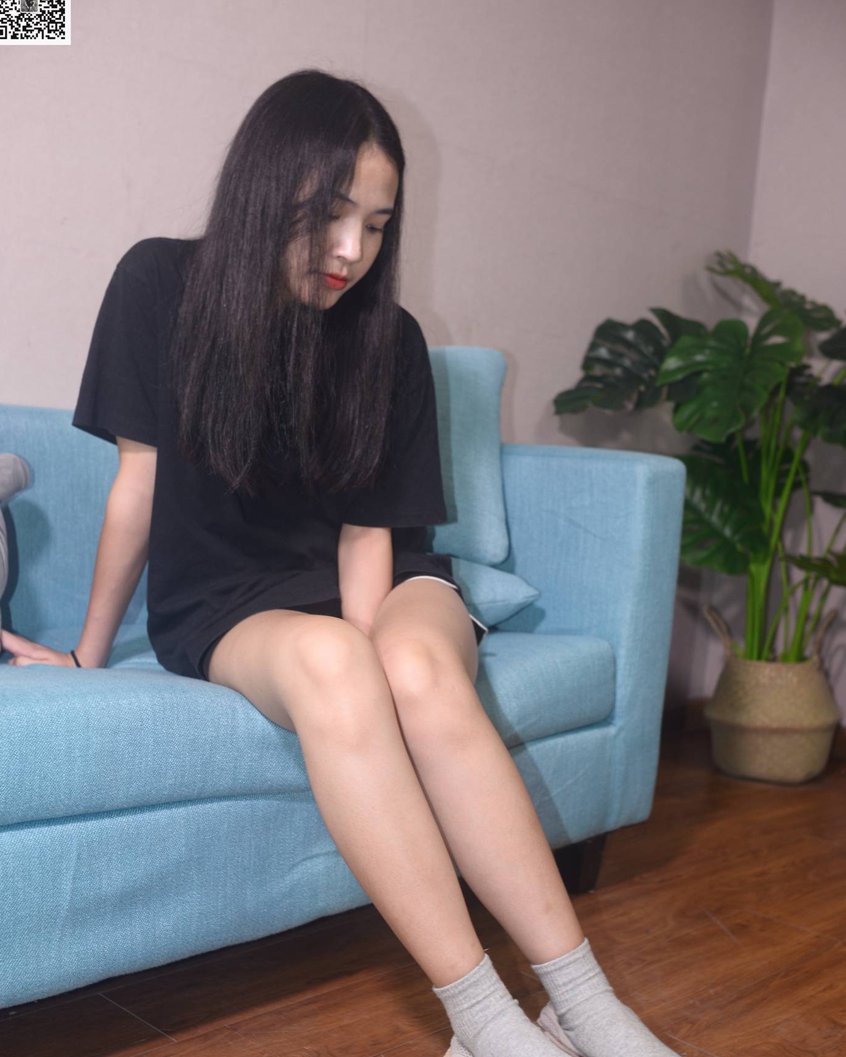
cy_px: 605
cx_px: 417
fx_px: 1252
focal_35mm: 40
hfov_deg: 37.3
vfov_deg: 45.7
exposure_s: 1/80
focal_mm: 35
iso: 500
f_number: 5
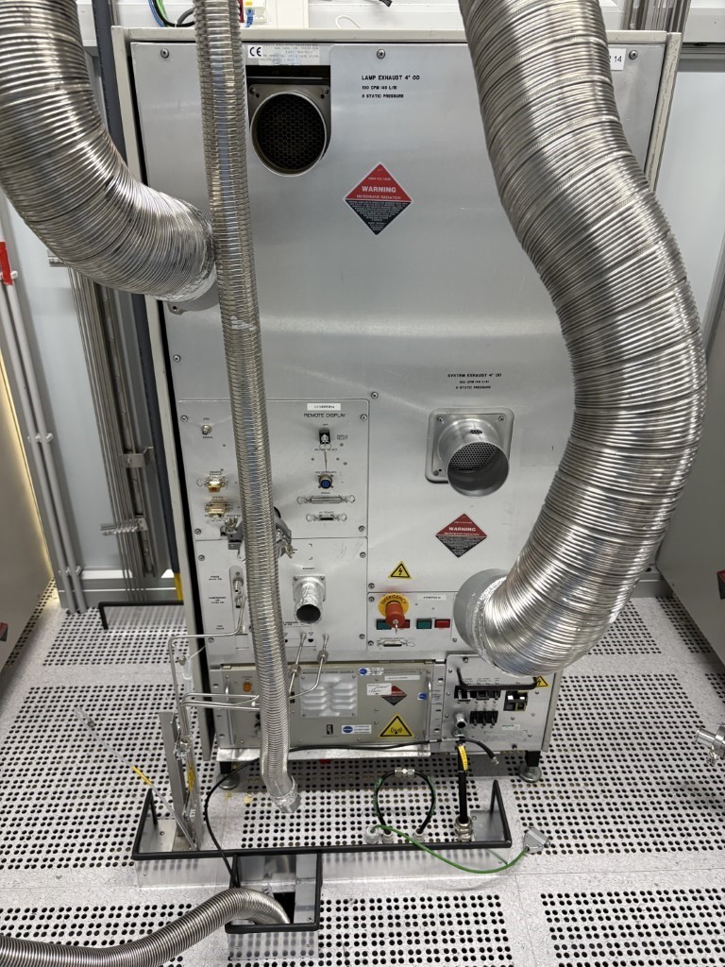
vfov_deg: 67.3
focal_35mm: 26
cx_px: 362
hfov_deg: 53.1
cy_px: 484
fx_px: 726
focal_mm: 5.96
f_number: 1.6
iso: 160
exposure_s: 1/50
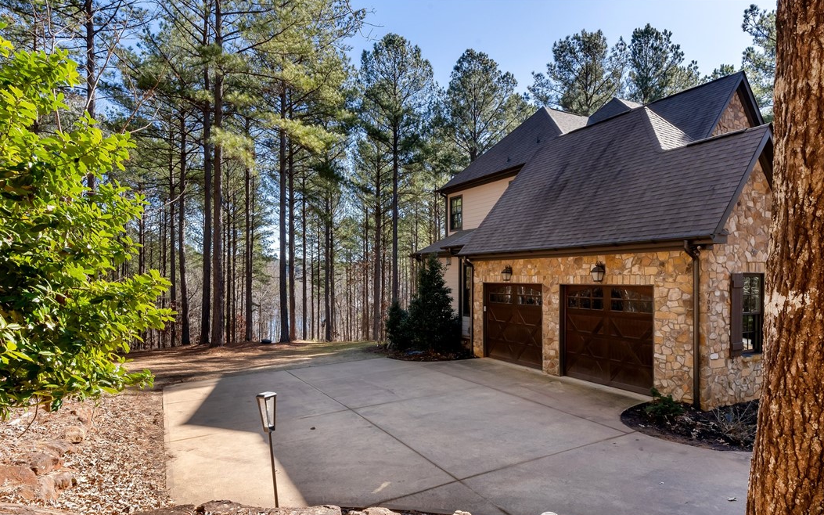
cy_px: 279
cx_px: 420
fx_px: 472
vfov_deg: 57.2
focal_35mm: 21
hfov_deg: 82.3
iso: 200
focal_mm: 20
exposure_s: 1/60
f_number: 14
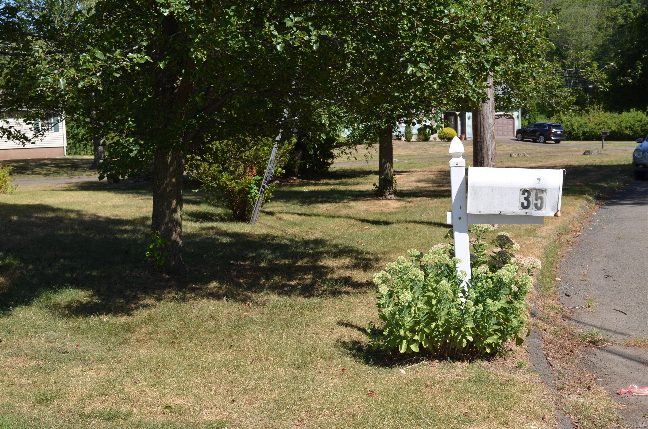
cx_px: 324
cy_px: 214
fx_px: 943
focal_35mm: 52
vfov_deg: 25.6
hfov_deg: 37.9
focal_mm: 35
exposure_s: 1/200
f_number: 9
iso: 100
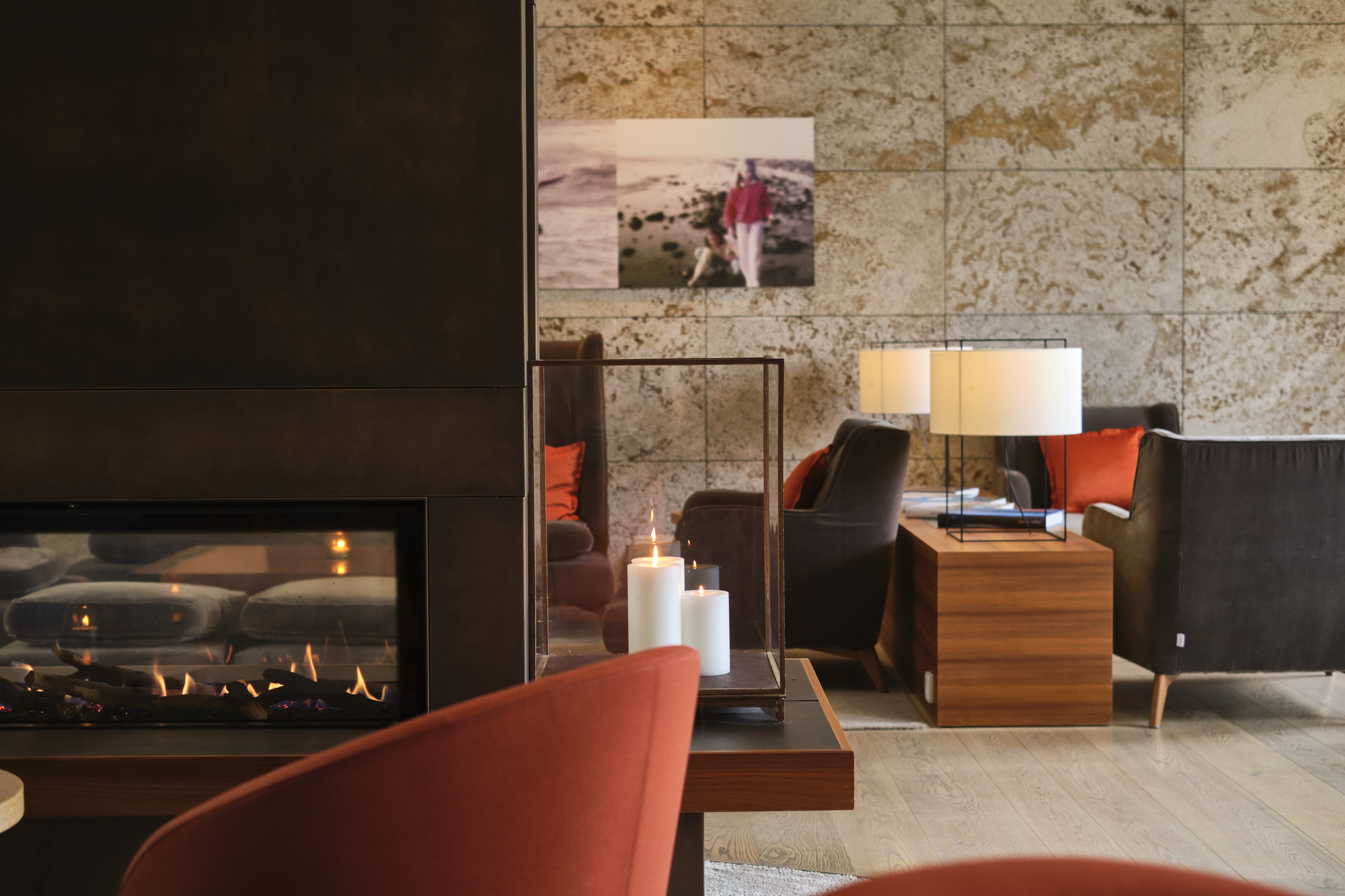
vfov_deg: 25.5
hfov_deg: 37.5
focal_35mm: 53
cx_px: 672
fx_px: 1980
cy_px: 448
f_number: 2.8
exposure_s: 1/52
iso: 1000
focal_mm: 35
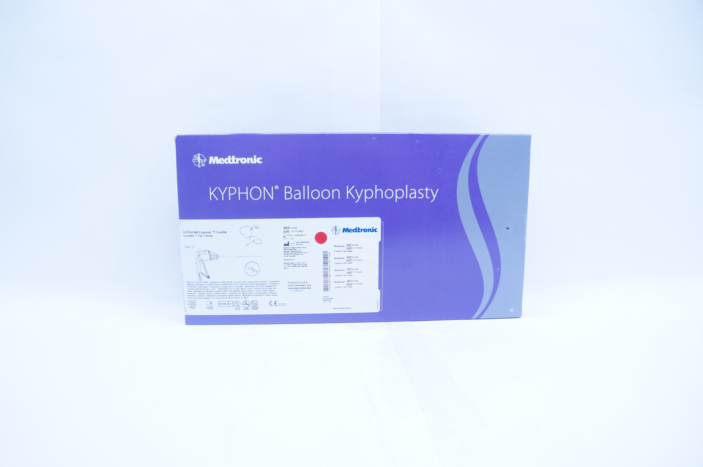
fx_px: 527
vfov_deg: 47.8
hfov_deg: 67.4
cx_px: 352
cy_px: 234
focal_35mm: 27
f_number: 4.5
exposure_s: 1/160
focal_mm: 18
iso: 800
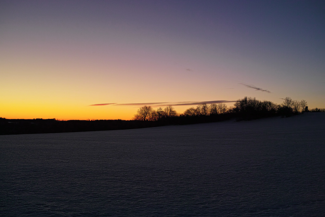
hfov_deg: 43.6
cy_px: 108
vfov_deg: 29.9
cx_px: 162
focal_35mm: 45
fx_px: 406
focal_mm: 30
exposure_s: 1/25
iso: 200
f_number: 5
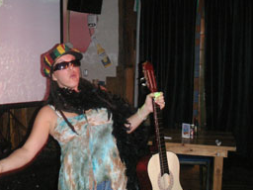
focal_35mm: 52
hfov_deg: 36.6
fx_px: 380
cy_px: 109
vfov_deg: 28.0
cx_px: 93
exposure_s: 1/40
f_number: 3.5
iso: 160
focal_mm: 7.7
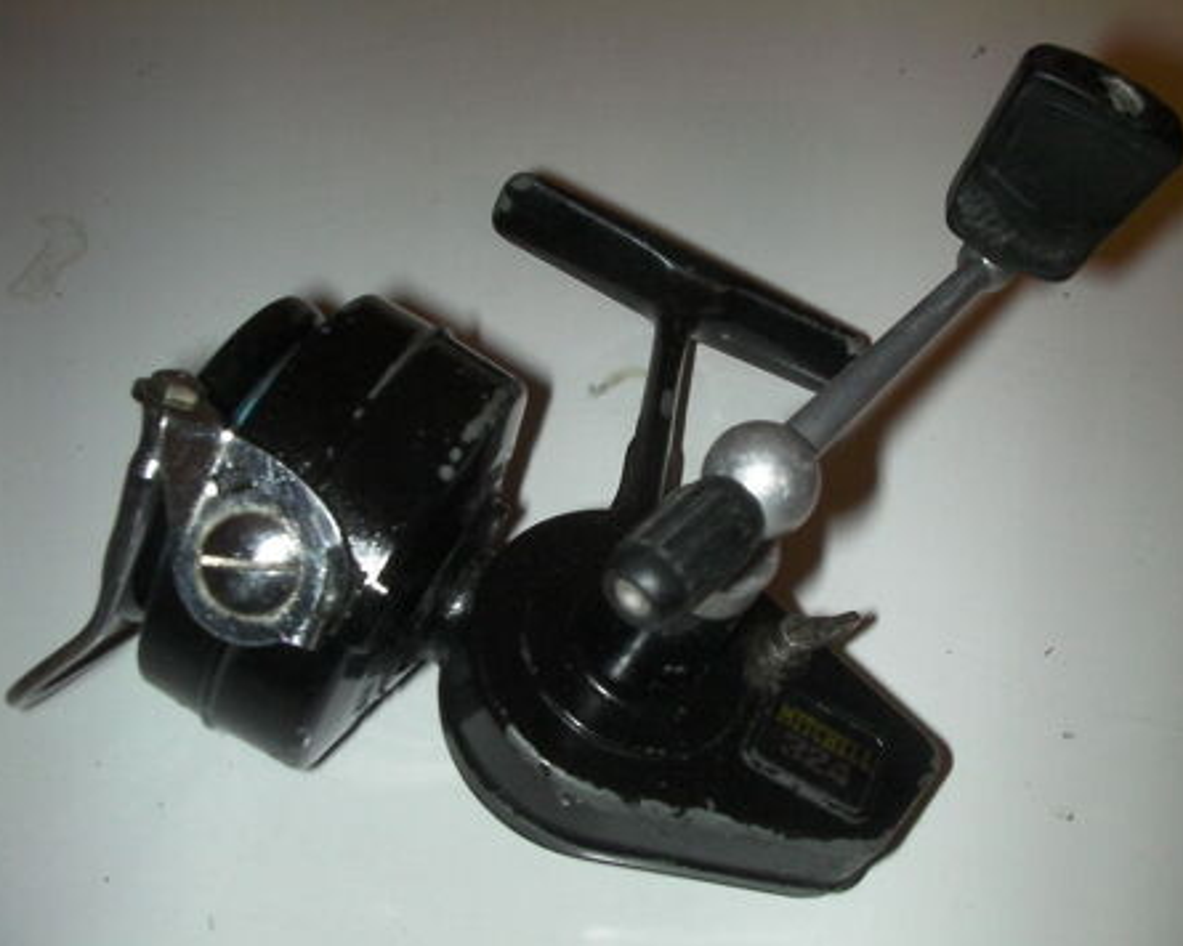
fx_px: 1400
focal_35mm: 40
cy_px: 473
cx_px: 619
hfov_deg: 45.8
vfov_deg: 37.3
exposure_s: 1/30
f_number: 5.6
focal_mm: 6.3
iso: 200
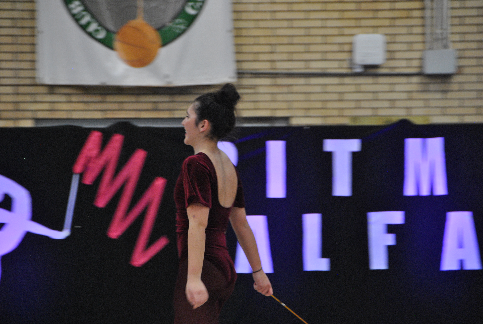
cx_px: 242
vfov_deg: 5.4
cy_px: 162
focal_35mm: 255
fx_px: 3425
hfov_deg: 8.1
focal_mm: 170
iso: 800
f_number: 6
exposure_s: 1/80
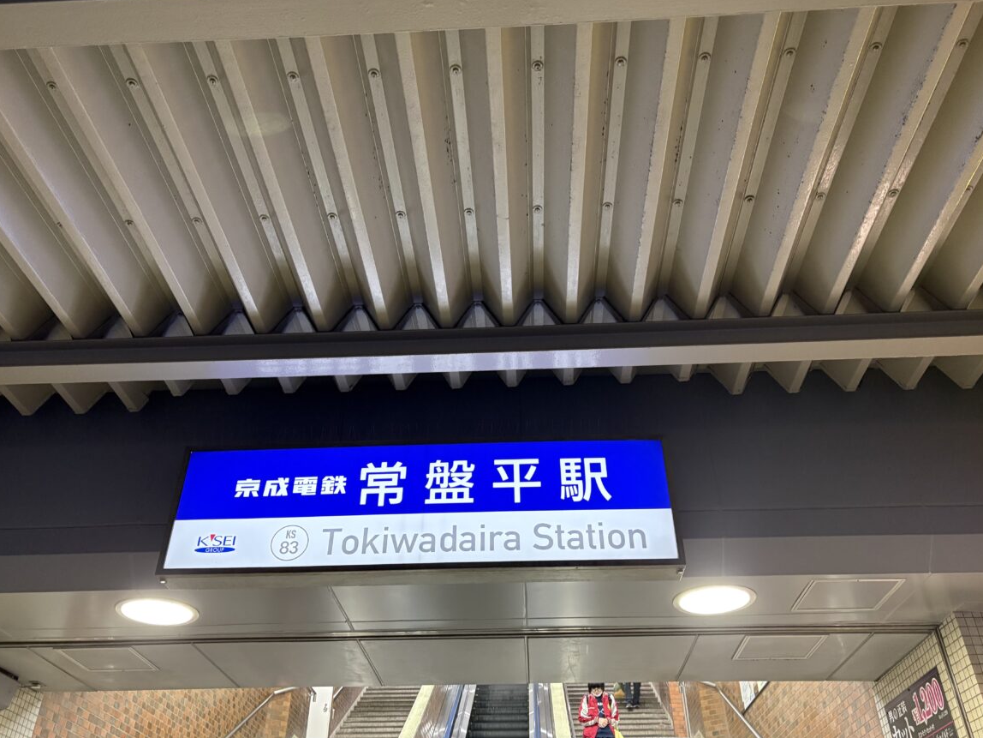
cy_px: 364
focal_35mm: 29
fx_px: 824
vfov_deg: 48.2
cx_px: 485
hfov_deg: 61.7
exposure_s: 1/50
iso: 400
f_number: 1.6
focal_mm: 5.96
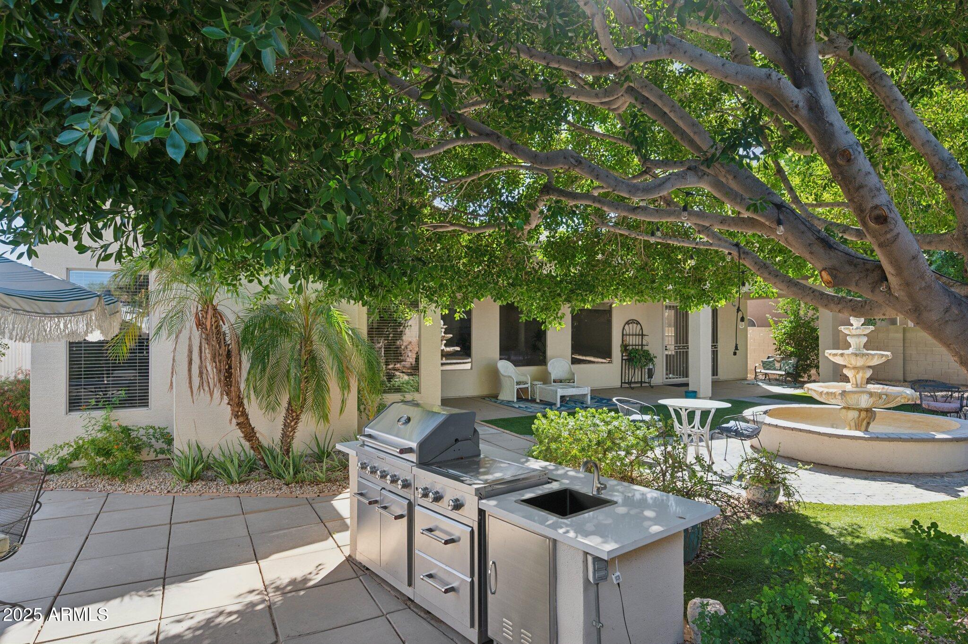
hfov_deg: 84.0
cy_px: 322
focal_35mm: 20
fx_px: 537
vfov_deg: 61.8
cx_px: 484
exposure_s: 1/125
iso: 320
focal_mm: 20
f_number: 8
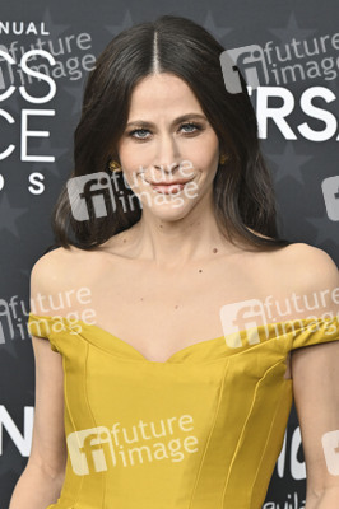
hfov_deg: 10.1
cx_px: 170
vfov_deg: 15.1
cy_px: 254
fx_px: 1924
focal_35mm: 136
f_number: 5.6
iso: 1250
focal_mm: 91
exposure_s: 1/320
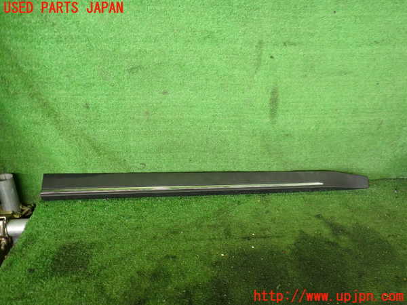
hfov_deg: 60.0
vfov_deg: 46.8
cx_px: 204
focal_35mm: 30
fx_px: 353
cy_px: 152
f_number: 2.3
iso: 320
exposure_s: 1/60
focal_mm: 5.4
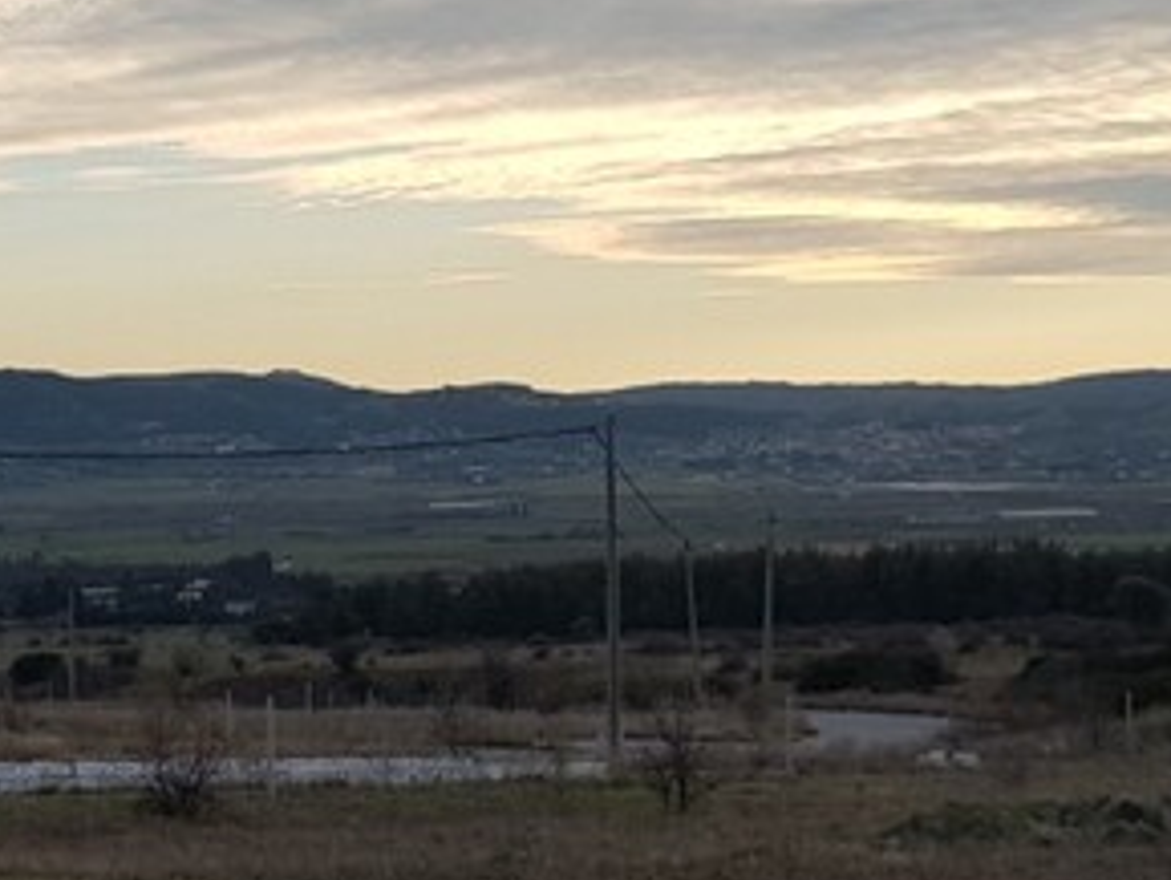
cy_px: 389
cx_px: 365
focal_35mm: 92
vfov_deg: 16.1
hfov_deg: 21.2
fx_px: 3113
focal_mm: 4.3
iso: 40
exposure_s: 1/984
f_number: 1.7
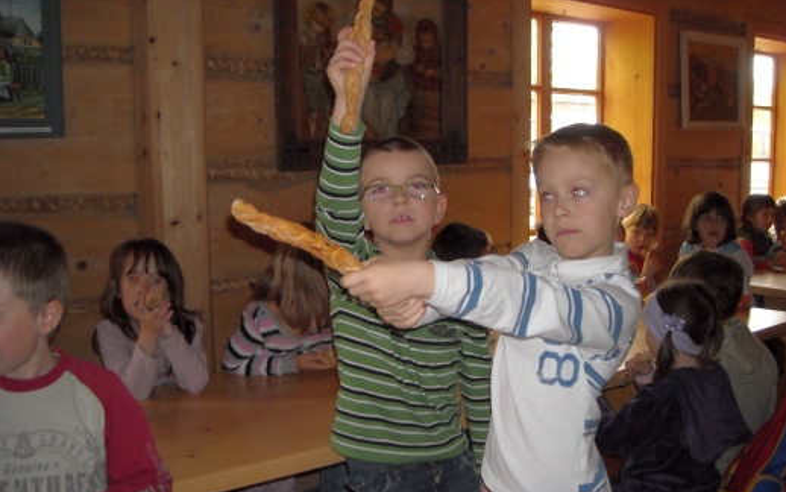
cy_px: 275
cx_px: 390
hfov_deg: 51.5
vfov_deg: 33.6
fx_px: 814
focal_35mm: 38
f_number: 2.8
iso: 200
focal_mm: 5.7
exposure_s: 1/60
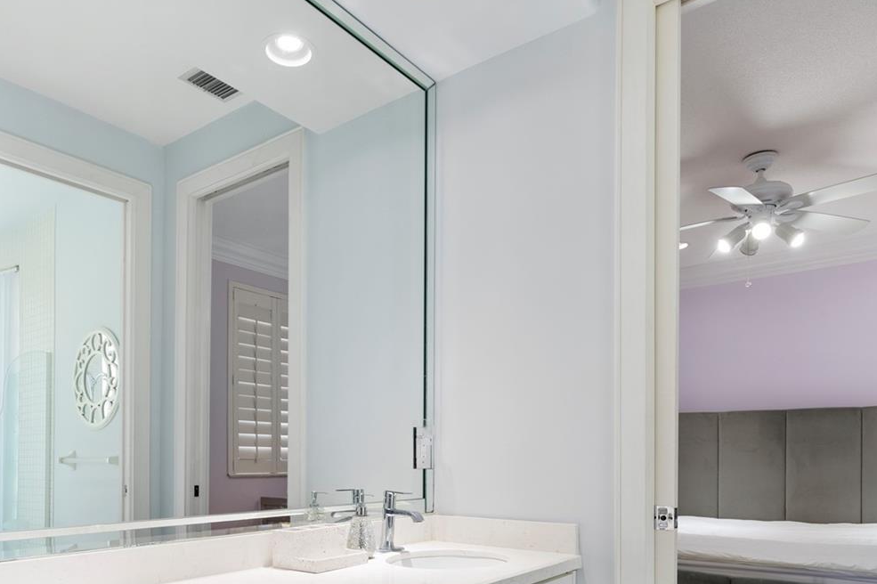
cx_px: 396
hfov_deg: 69.2
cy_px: 453
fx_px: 633
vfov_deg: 47.3
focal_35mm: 26
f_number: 8
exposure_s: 1/13
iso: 400
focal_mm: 16
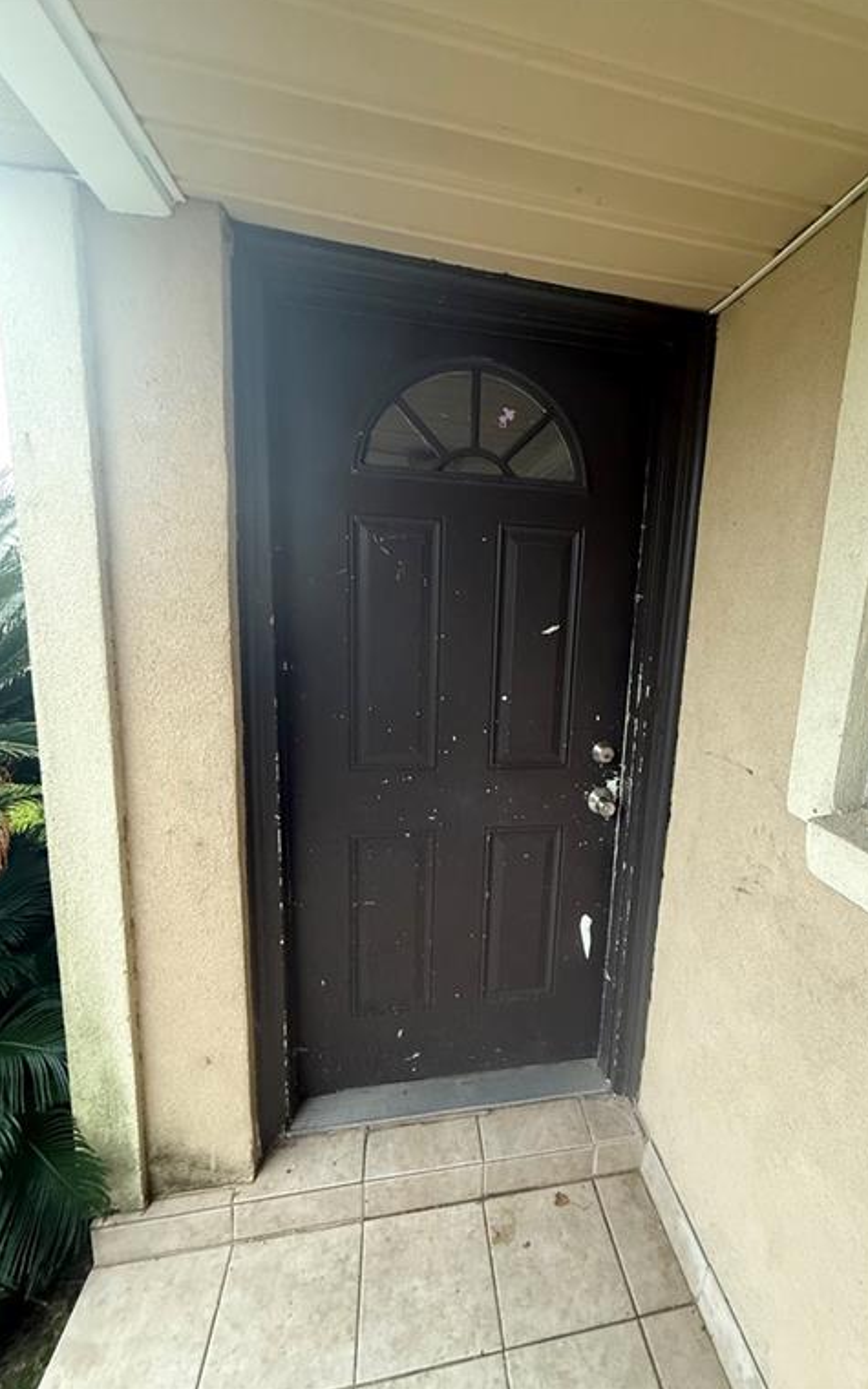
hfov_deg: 74.1
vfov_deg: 101.5
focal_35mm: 15
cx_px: 512
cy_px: 691
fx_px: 568
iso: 640
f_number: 2.2
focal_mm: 2.22
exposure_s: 1/60
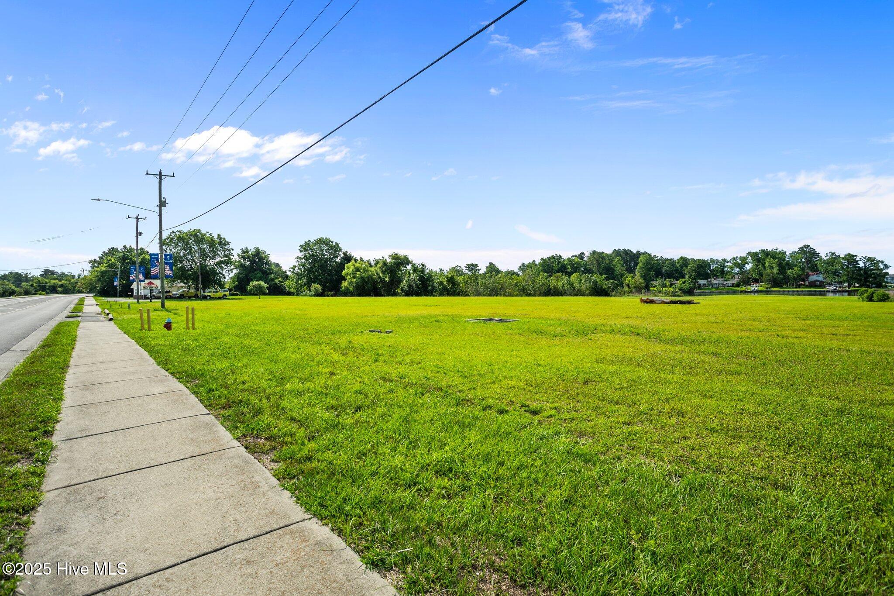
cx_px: 447
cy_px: 298
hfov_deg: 93.3
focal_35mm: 17
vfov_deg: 70.4
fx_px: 422
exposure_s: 1/1250
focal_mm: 17
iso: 125
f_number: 8
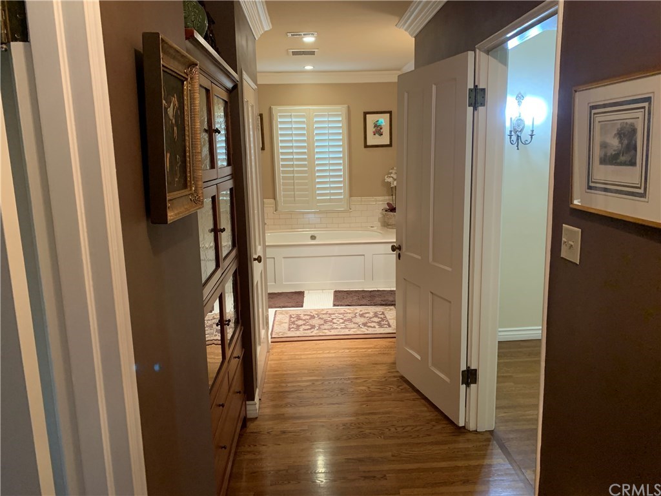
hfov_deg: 67.3
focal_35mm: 26
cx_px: 330
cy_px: 248
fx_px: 496
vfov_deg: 53.1
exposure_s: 1/40
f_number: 1.8
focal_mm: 4.25
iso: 320
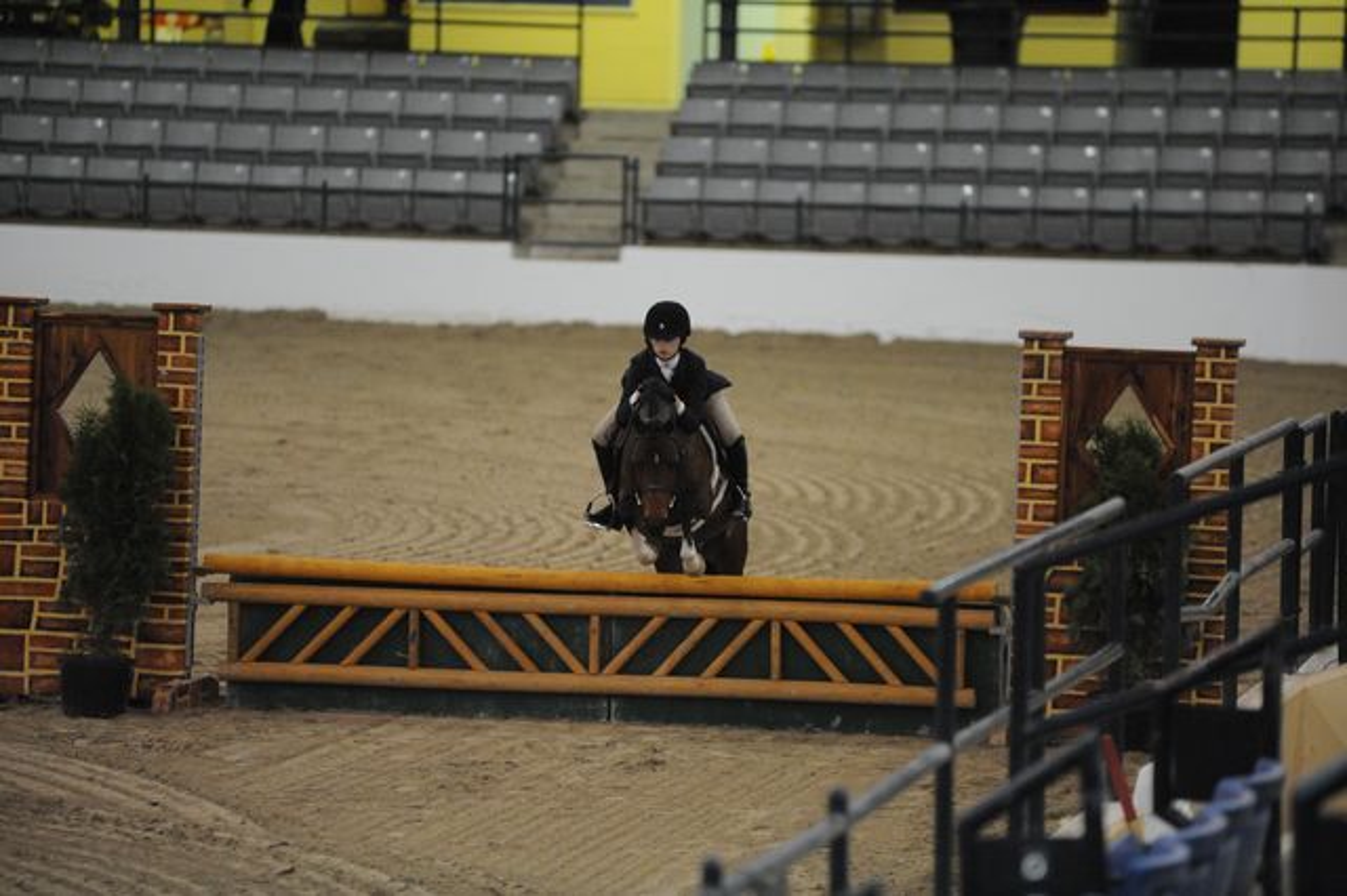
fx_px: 7479
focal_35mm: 200
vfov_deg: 6.9
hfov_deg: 10.3
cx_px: 674
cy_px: 448
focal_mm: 200
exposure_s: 1/400
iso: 6400
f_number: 2.8
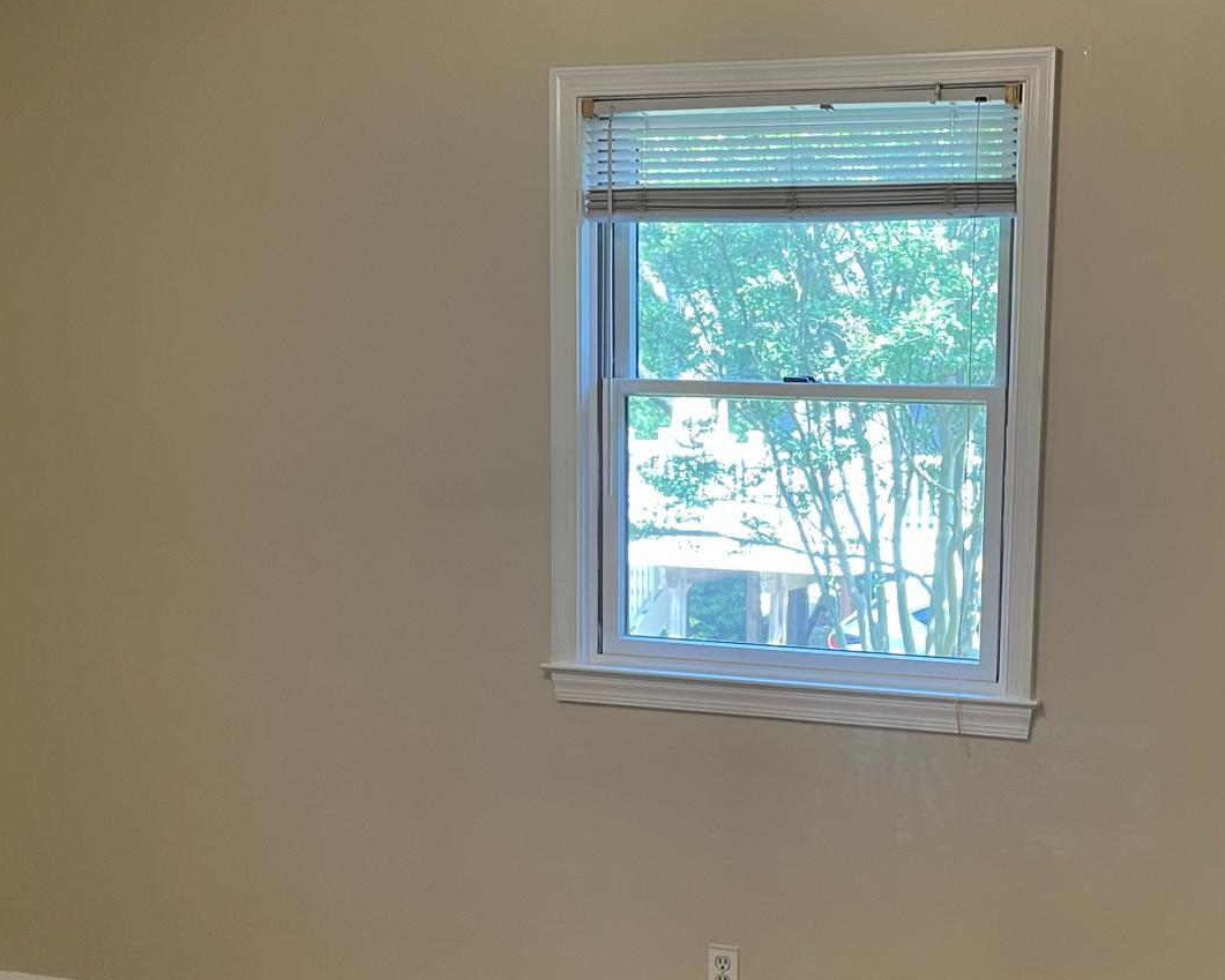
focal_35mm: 49
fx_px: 1777
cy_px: 634
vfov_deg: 30.7
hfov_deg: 37.3
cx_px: 889
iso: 80
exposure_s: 1/60
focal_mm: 4.2
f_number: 1.6
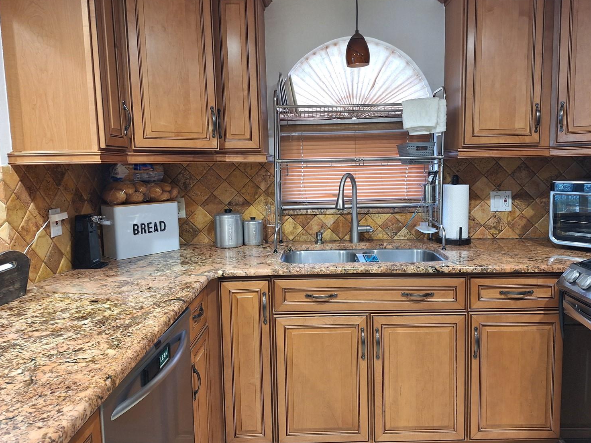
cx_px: 319
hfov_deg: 69.3
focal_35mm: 25
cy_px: 216
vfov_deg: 54.9
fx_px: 427
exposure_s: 1/40
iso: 160
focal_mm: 5.54
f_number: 1.8
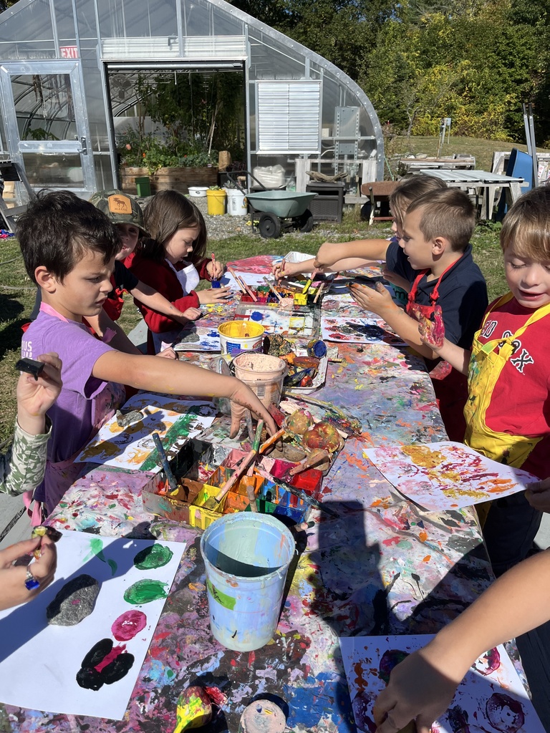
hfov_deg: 53.1
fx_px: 551
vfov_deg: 67.3
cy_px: 366
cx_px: 275
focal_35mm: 26
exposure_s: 1/5556
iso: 50
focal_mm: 5.1
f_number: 1.6
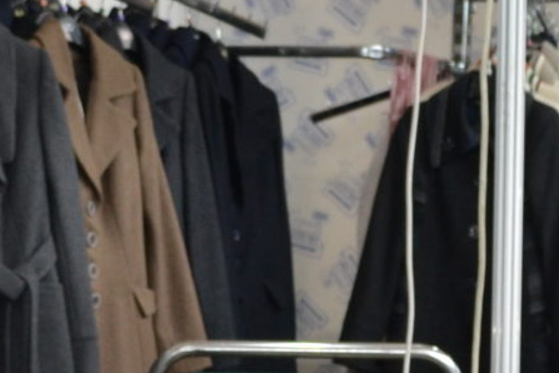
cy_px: 422
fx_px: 3198
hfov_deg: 10.0
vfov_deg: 6.6
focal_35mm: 206
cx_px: 406
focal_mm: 24
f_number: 4
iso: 400
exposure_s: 1/80
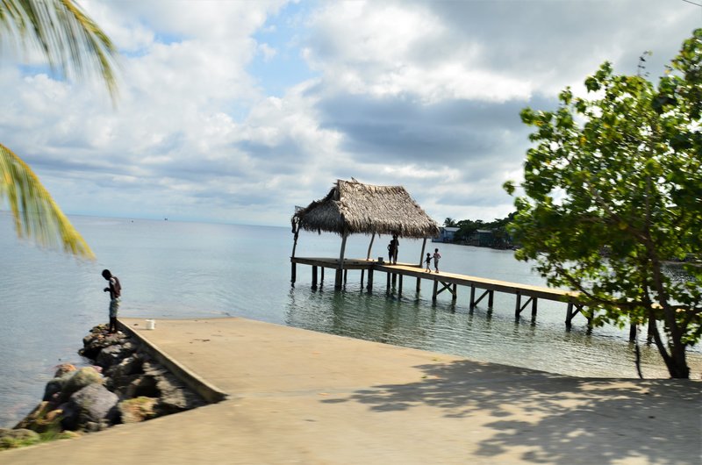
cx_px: 351
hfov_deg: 67.5
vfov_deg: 47.7
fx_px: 525
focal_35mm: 27
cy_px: 232
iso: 250
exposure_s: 1/200
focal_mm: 18
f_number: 10
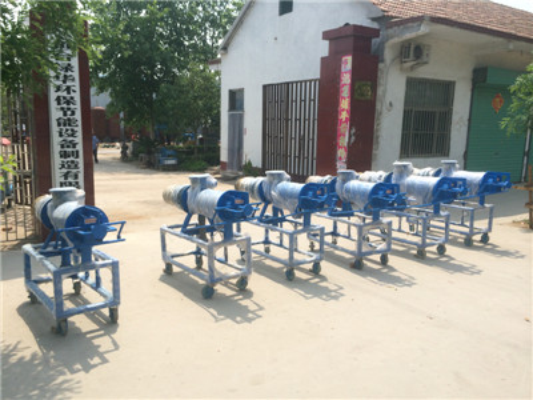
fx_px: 462
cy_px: 200
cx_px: 266
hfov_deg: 60.0
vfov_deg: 46.8
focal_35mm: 30
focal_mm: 4.12
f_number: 2.2
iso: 32
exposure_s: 1/1786
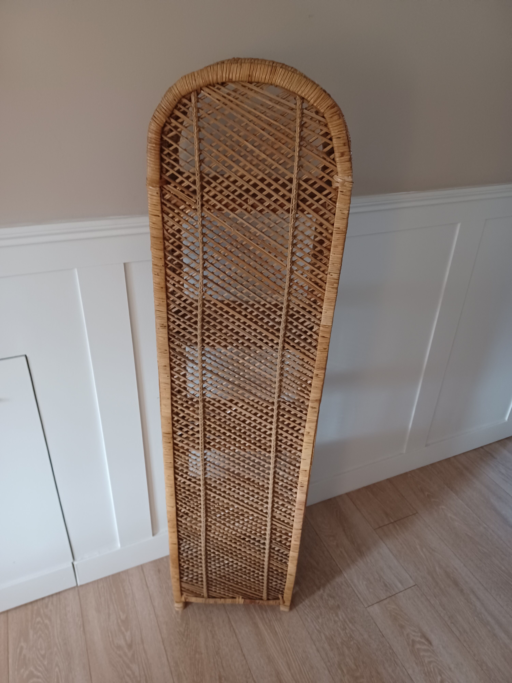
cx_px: 256
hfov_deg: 54.9
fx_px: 493
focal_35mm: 25
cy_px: 342
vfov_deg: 69.4
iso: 500
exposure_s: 1/25
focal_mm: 4.6
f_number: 1.8
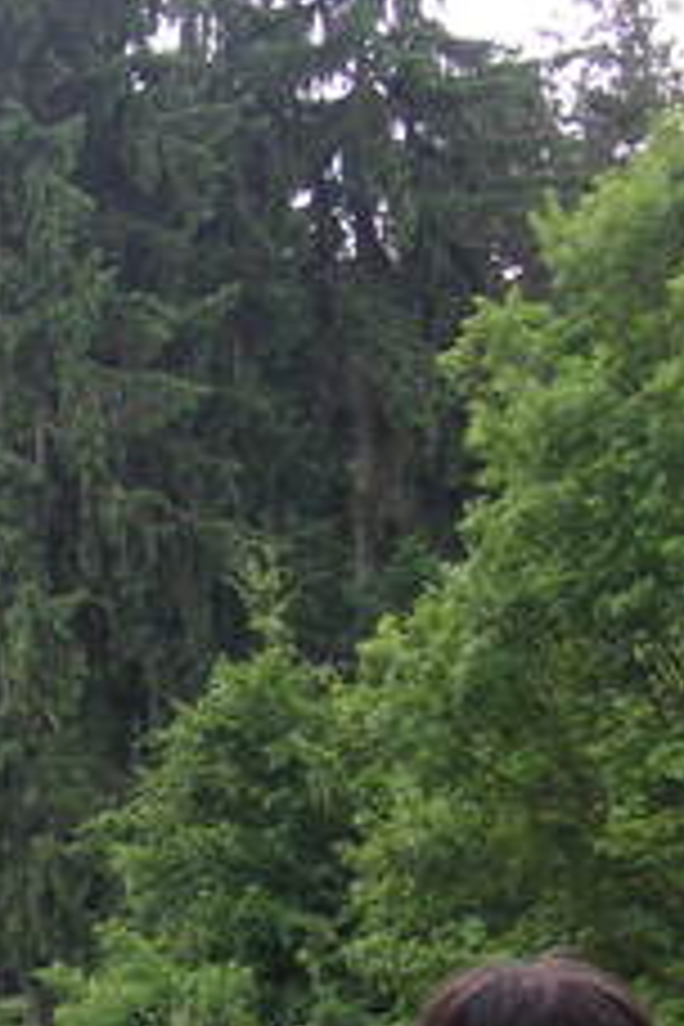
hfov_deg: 9.9
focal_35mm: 135
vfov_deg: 15.1
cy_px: 878
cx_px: -306
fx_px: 3847
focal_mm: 6.1
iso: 50
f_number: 2.8
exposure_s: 1/180
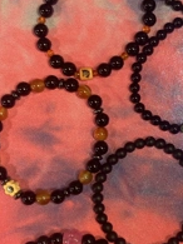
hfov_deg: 20.4
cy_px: 125
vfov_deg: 28.2
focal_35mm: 69
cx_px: 193
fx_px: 487
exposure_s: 1/60
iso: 125
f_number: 1.8
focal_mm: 3.99
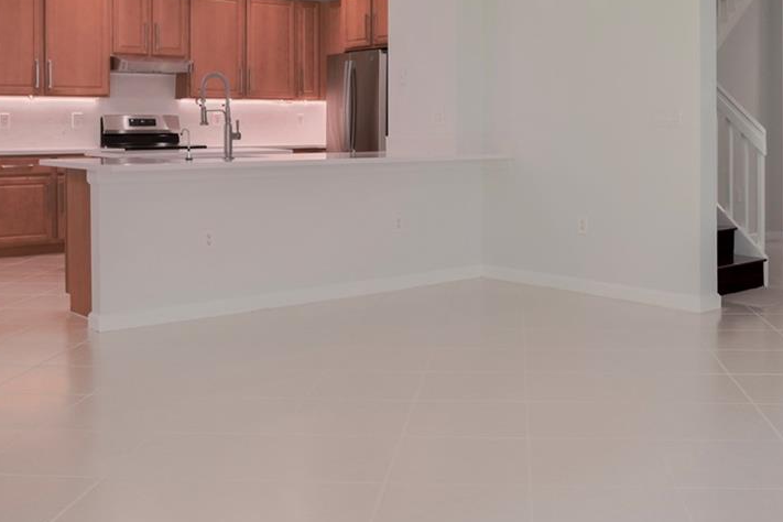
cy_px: 137
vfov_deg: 29.4
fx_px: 979
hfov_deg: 43.3
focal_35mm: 45
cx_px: 480
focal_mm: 20
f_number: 8
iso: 400
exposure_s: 1/640
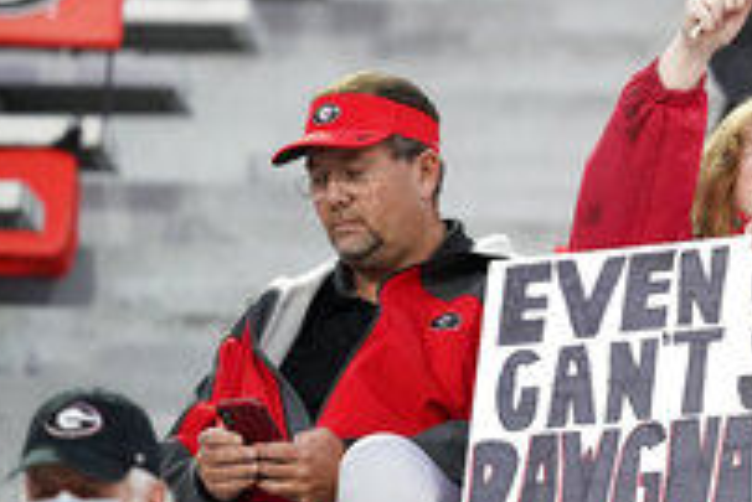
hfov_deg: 2.0
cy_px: 240
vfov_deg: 1.4
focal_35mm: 1012
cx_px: 864
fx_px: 21154
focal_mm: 400
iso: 8000
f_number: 2.8
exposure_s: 1/1250
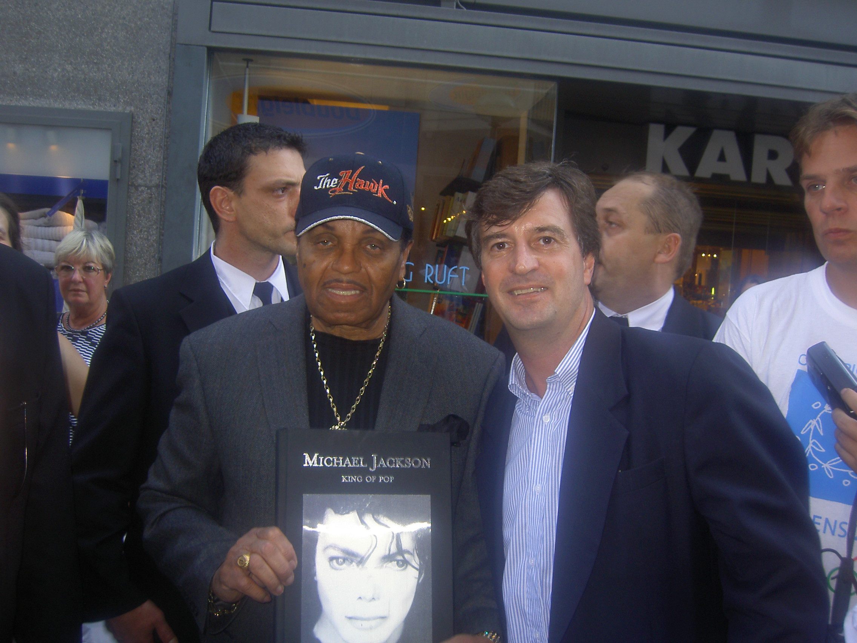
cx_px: 428
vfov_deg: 41.8
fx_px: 842
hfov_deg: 54.0
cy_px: 322
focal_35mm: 34
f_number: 2.8
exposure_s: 1/60
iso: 50
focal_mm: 5.6
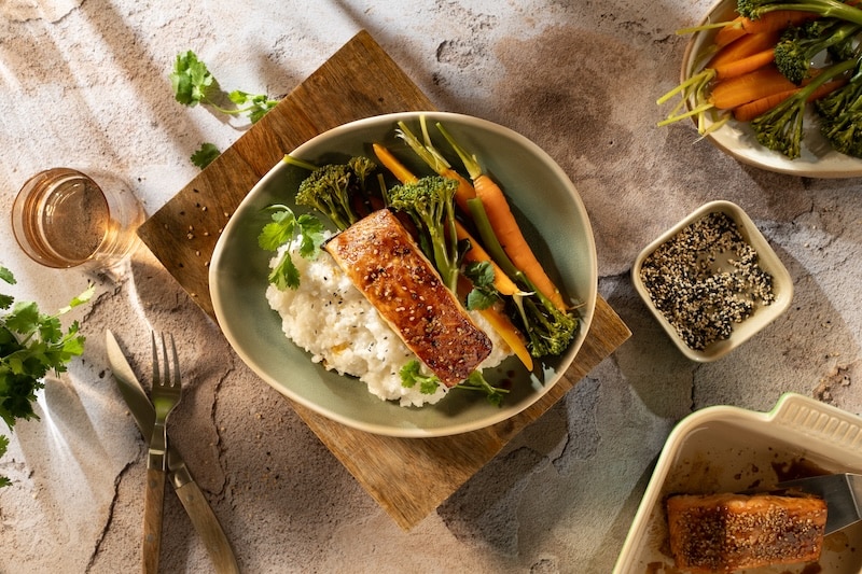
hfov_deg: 39.6
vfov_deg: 27.0
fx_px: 1197
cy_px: 287
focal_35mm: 50
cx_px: 431
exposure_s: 1/50
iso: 400
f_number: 7.1
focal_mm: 50
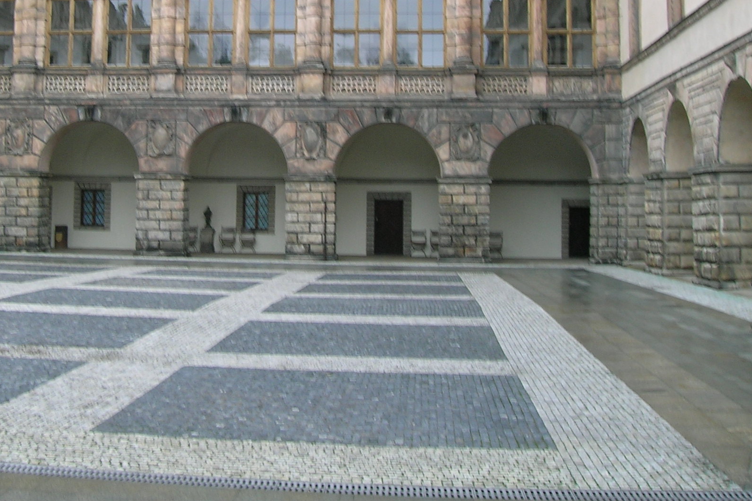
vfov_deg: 26.1
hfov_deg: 38.4
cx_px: 246
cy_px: 108
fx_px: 1065
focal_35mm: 51
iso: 50
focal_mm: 5.7
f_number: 4.9
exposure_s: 1/37.1
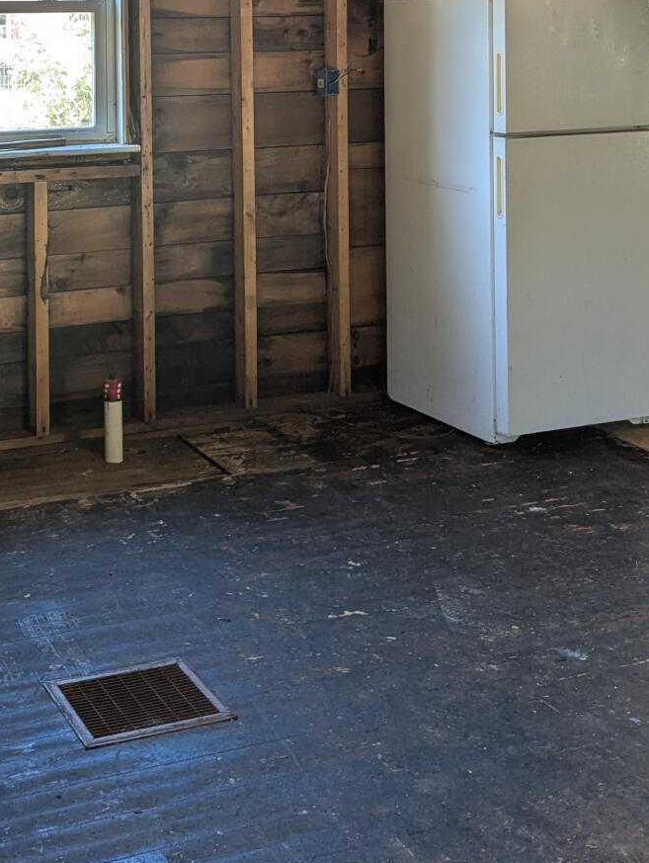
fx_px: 1372
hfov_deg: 25.9
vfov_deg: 32.9
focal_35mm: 55
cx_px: 86
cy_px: 68
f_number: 1.85
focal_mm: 6.81
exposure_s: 1/57.1
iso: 44
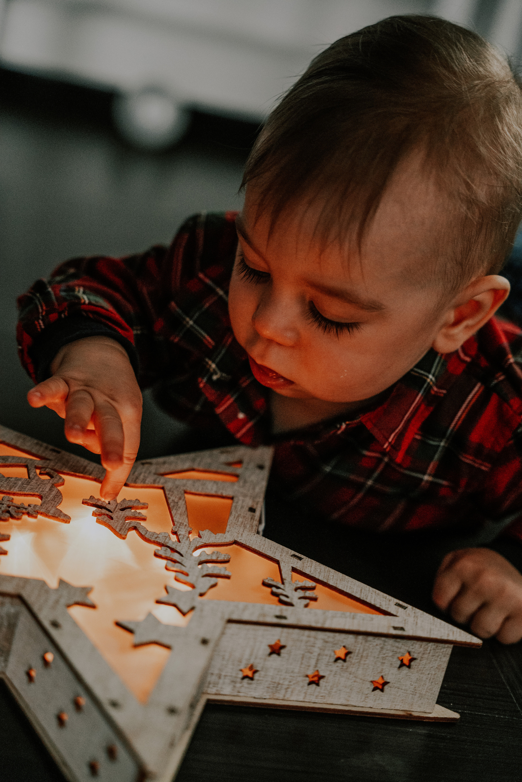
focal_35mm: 70
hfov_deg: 19.5
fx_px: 1522
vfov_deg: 28.8
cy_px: 391
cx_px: 261
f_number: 3.2
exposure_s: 1/250
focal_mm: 70
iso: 4000
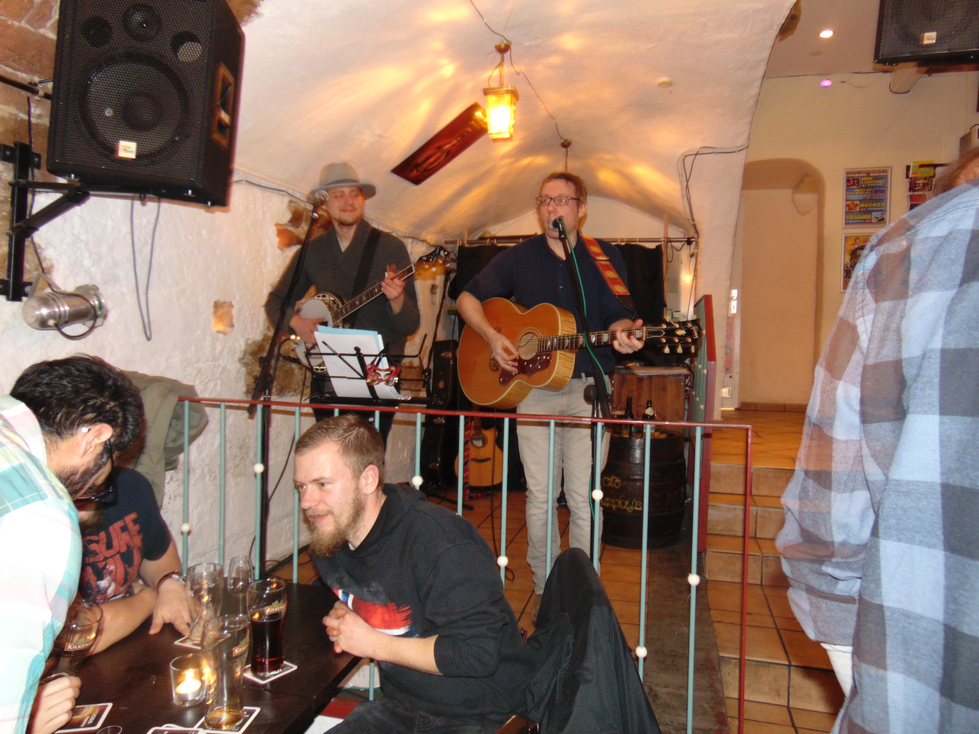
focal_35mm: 25
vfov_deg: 54.9
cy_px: 367
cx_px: 490
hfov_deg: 69.4
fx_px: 707
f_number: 3
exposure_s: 1/2
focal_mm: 4.5
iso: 160
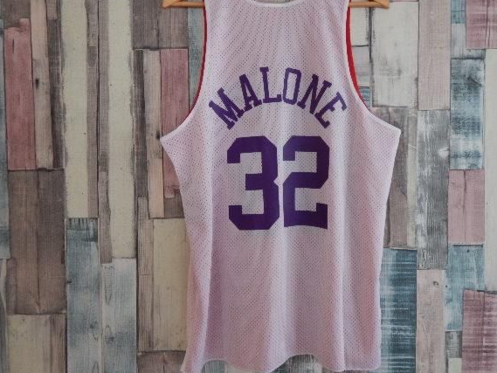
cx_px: 270
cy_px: 166
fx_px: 388
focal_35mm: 27
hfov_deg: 65.2
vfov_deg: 51.3
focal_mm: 4.3
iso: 400
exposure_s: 1/30
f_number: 2.8
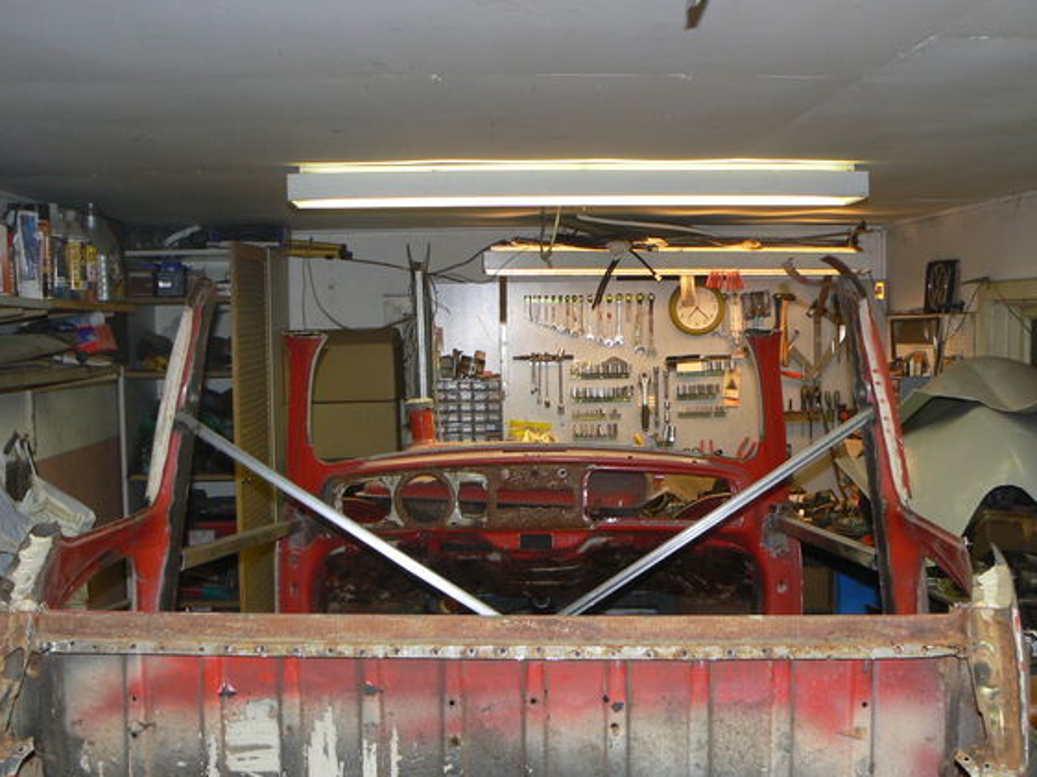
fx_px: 1228
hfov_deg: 45.8
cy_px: 439
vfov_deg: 35.1
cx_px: 506
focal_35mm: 41
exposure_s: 1/30
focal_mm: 6
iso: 100
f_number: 2.8
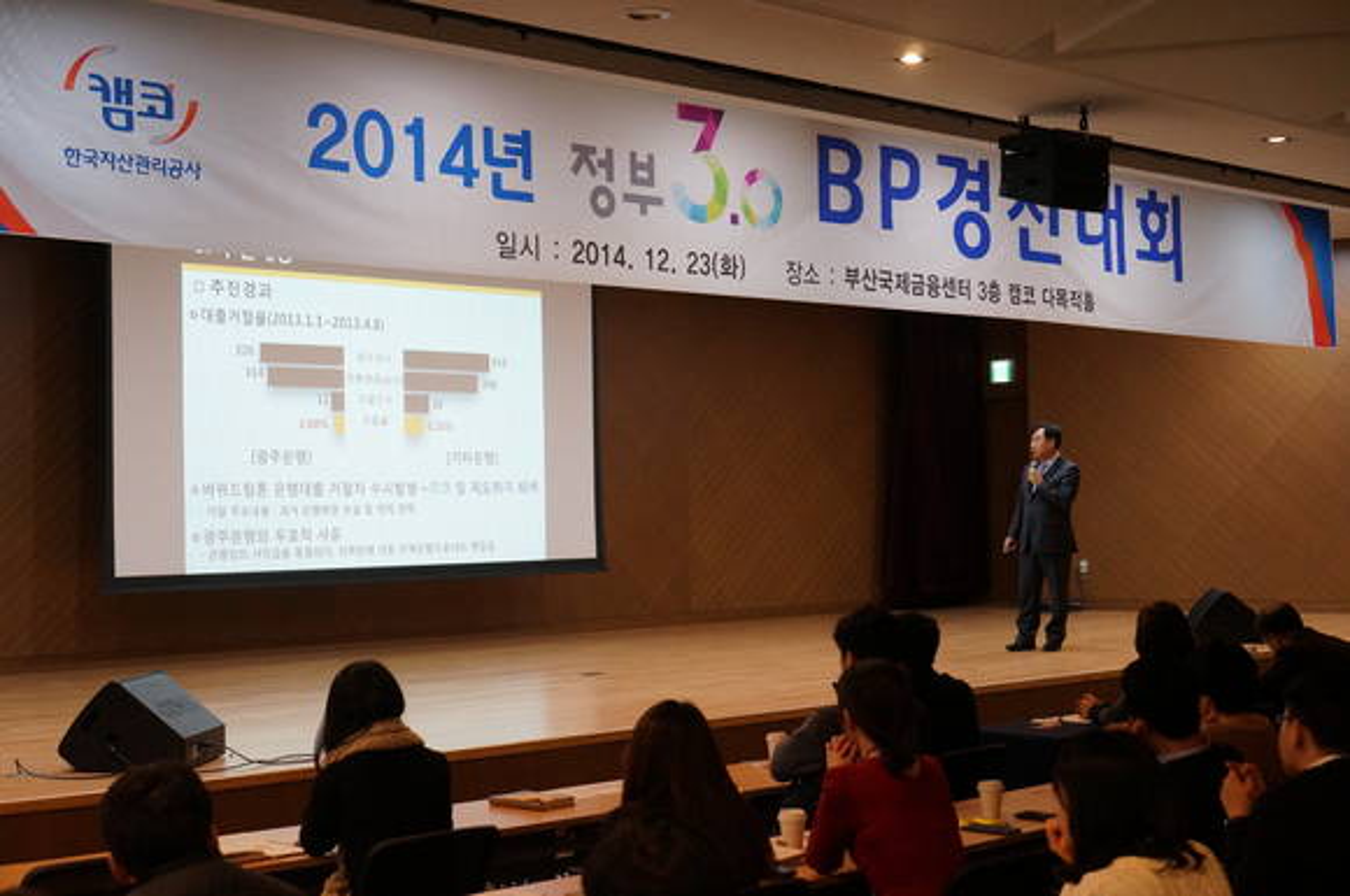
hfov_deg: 37.9
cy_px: 448
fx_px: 1966
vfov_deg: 25.7
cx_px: 675
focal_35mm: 52
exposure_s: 1/160
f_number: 4
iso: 2000
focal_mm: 35
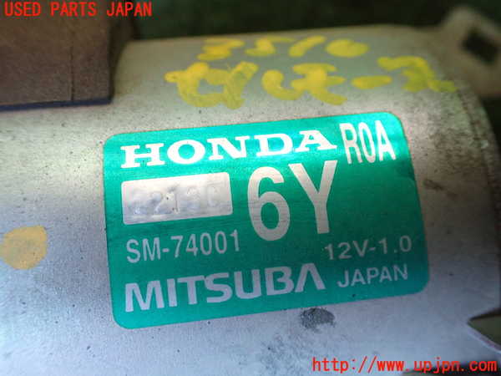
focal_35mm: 30
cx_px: 250
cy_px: 188
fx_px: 434
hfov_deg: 60.0
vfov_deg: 46.8
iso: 800
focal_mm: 5.4
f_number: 2.3
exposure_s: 1/50
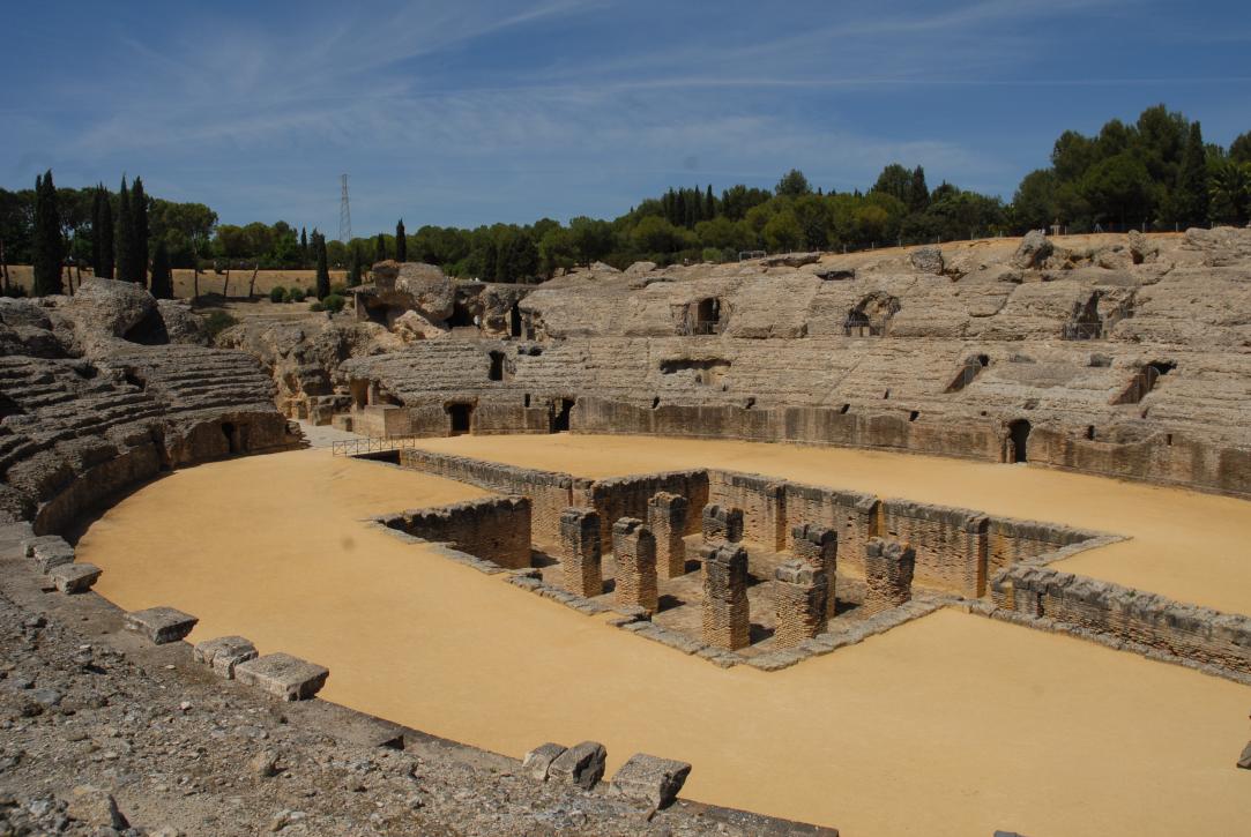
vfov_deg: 48.1
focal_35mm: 27
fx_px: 939
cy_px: 418
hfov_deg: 67.3
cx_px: 626
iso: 100
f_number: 9
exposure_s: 1/320
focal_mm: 18
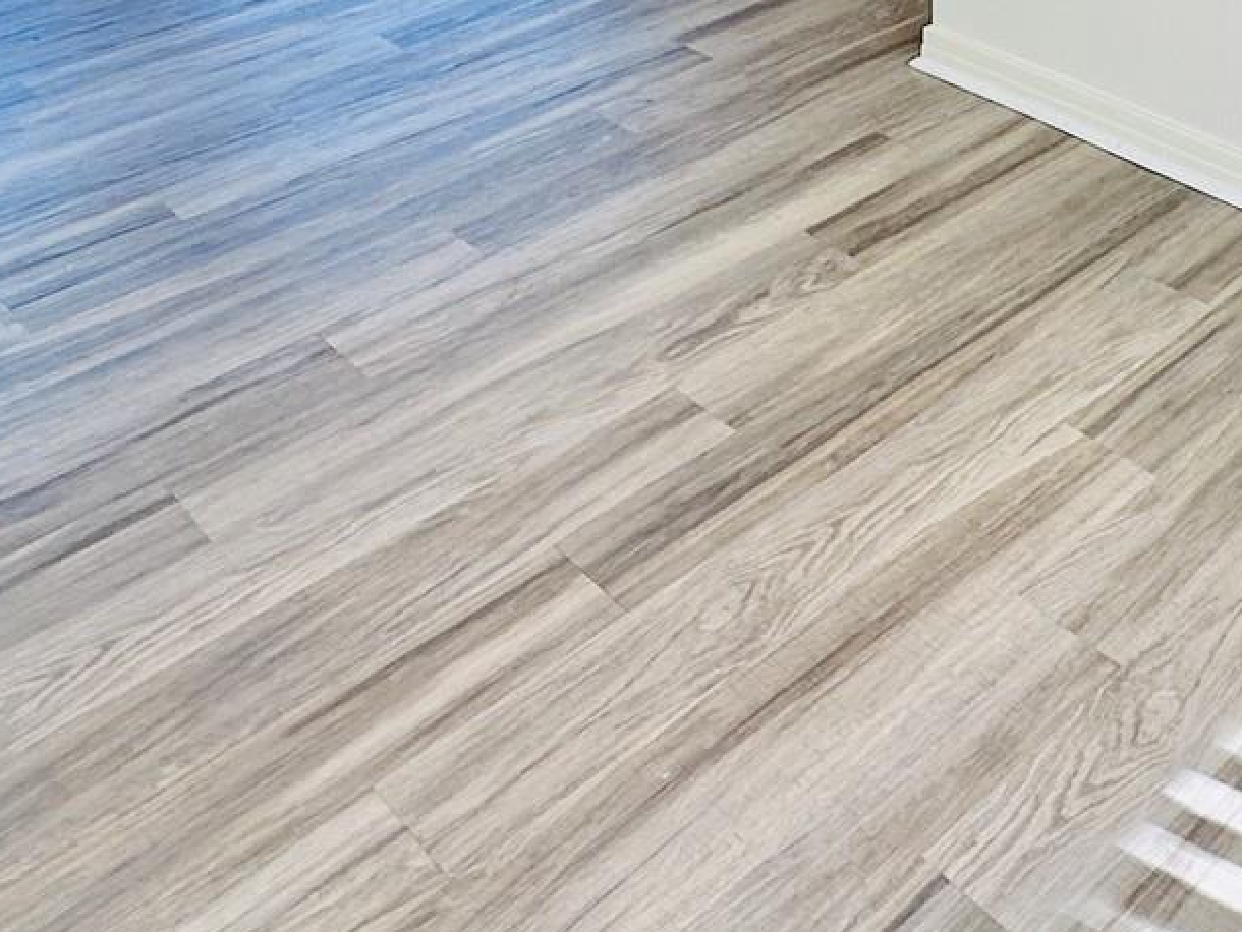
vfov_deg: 25.2
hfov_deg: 38.6
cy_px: -374
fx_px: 1687
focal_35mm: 47
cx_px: 1022
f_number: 2.2
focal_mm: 2.22
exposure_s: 1/142
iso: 40
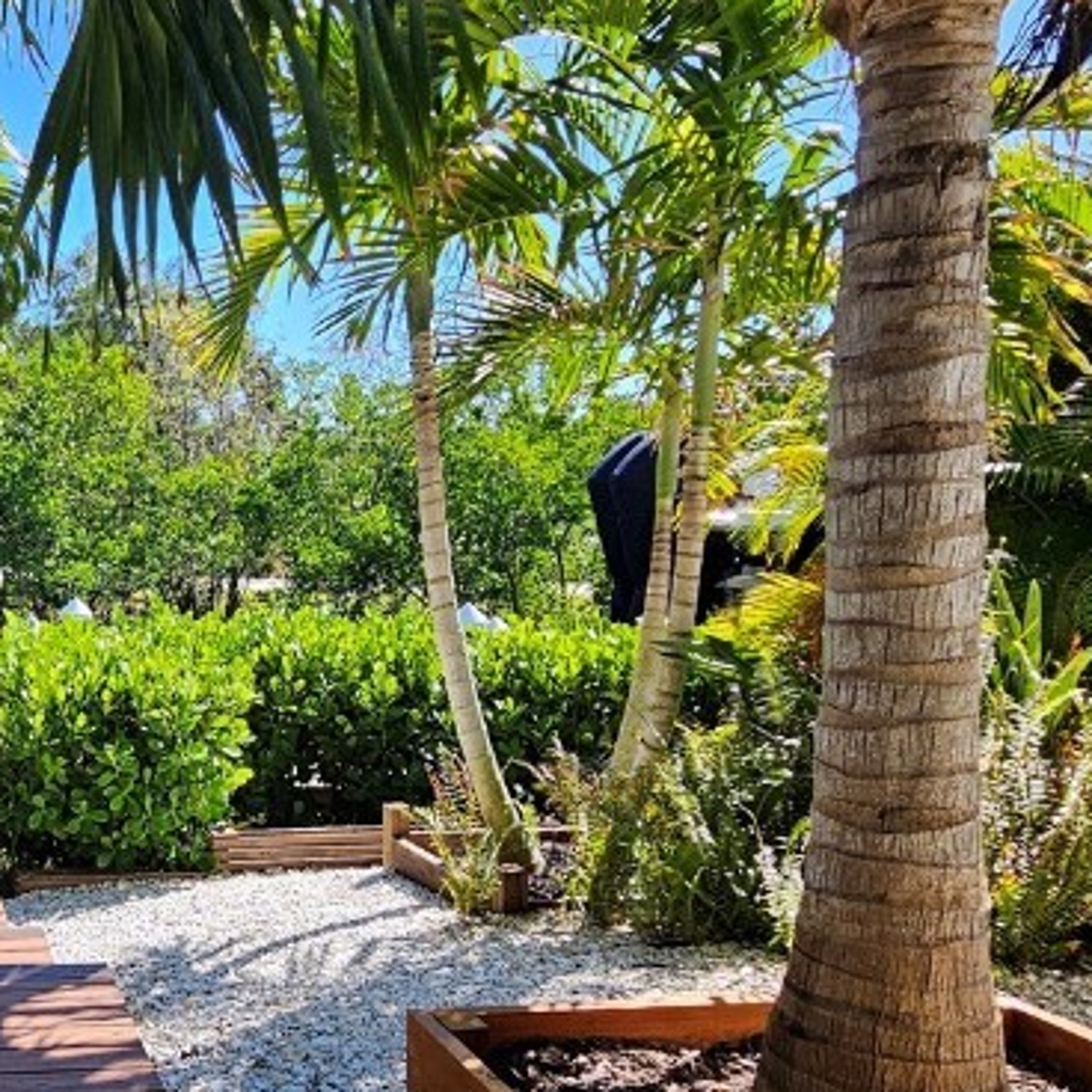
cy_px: 623
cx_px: -53
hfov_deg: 42.4
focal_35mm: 32
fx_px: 1142
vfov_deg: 50.9
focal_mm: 2.2
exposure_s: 1/937
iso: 50
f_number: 2.2
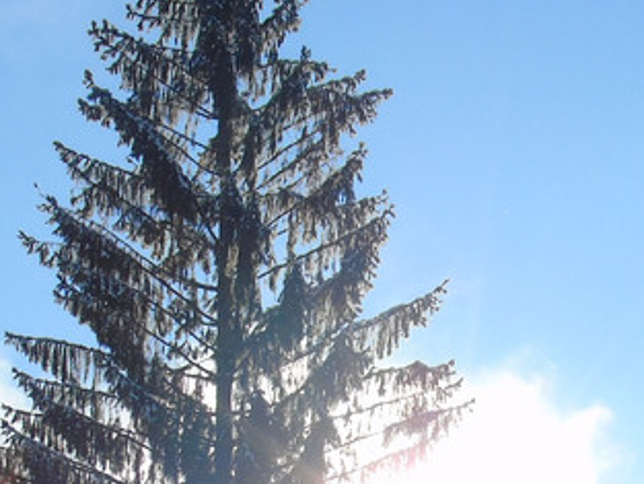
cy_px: 661
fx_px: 3424
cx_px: 651
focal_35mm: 184
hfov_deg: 10.6
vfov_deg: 8.0
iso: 80
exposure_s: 1/640
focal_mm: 9.6
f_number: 4.3
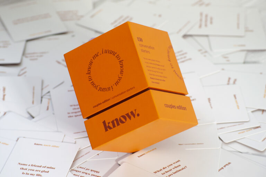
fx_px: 1107
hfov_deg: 13.7
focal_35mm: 150
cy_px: 88
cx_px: 133
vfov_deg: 9.1
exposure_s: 1/13
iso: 200
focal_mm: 100
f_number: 6.3
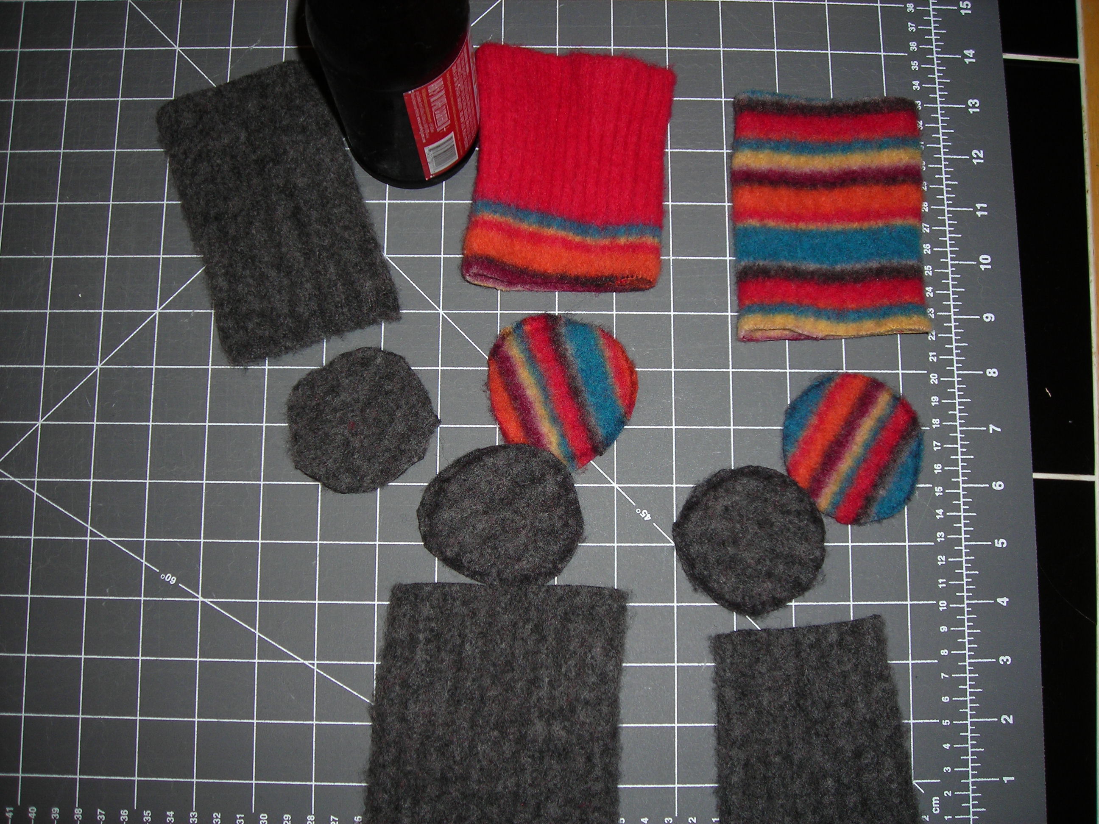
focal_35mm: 38
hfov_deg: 49.0
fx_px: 1206
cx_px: 550
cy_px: 412
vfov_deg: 37.7
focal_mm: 6.3
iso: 50
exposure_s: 1/60.1
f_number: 3.2
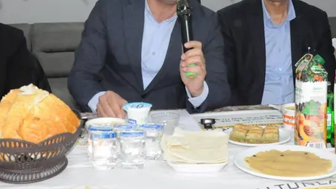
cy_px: -24
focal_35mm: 61
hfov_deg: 34.4
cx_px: 167
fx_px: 543
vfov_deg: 18.9
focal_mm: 18
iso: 3200
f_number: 8
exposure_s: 1/200
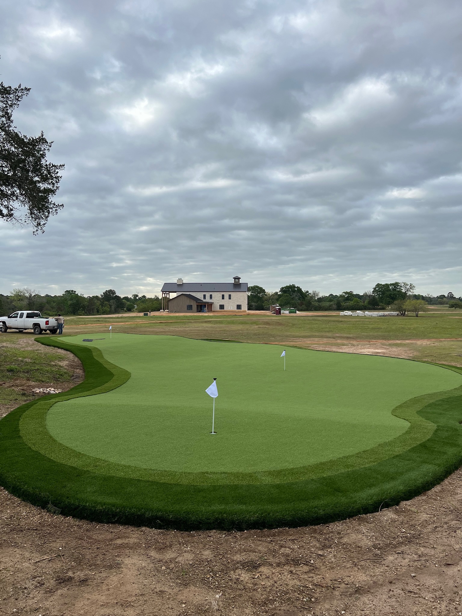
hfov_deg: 53.1
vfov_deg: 67.3
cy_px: 308
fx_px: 463
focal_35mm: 26
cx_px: 231
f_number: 1.5
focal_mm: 5.7
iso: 50
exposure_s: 1/2252
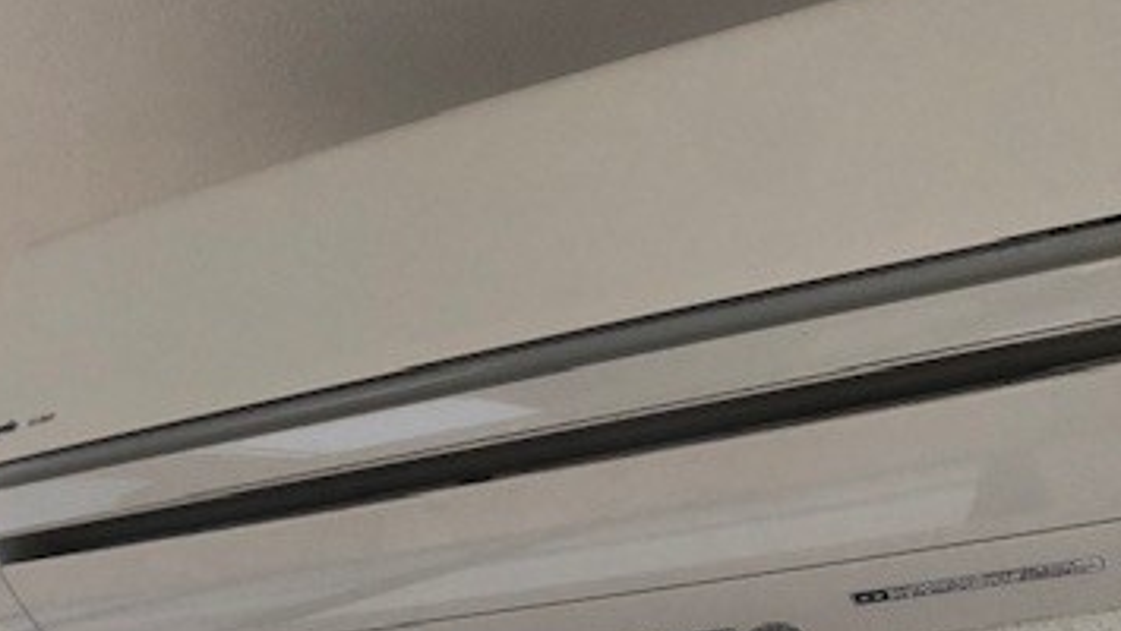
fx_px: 1635
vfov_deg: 21.8
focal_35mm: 55
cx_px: 717
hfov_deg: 37.5
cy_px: 369
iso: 32
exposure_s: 1/24
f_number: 1.8
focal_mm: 4
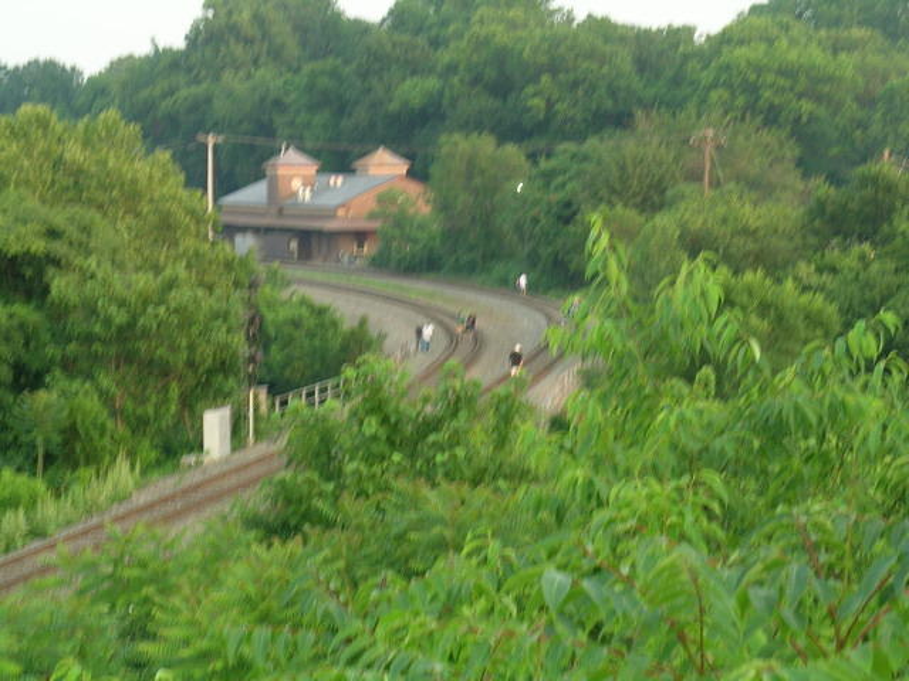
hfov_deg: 17.0
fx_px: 3046
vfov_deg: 12.8
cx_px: 454
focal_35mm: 116
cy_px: 340
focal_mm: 24
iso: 96
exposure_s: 1/27.3
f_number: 6.5
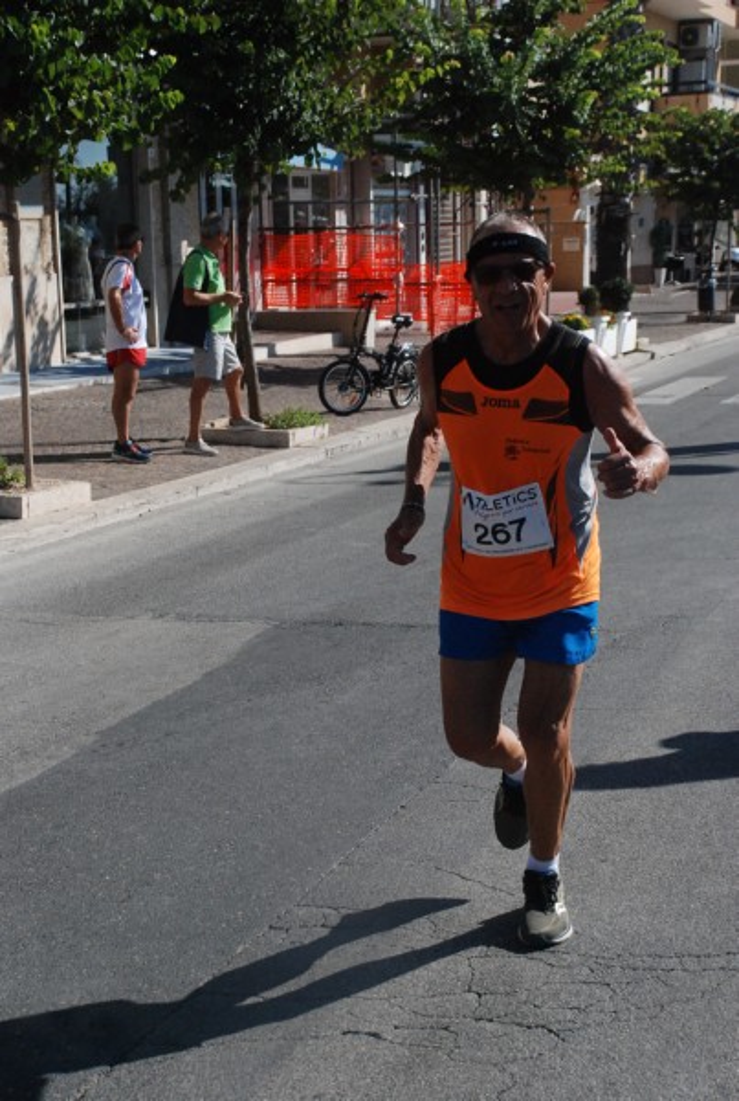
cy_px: 550
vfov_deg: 33.3
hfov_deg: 22.7
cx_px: 370
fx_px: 1838
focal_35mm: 60
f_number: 8
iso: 1000
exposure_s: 1/2000
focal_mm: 40
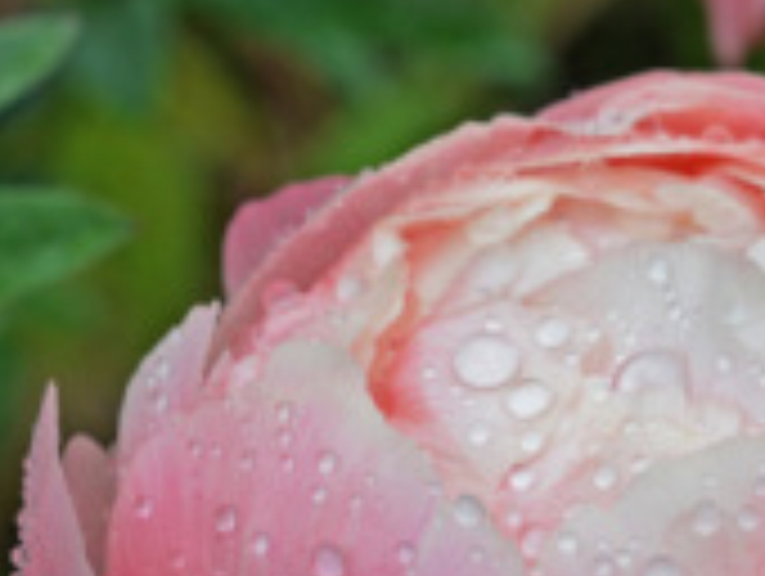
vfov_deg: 5.0
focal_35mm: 296
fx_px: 6551
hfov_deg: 6.6
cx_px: 855
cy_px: 448
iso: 160
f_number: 8
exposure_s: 1/250
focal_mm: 70
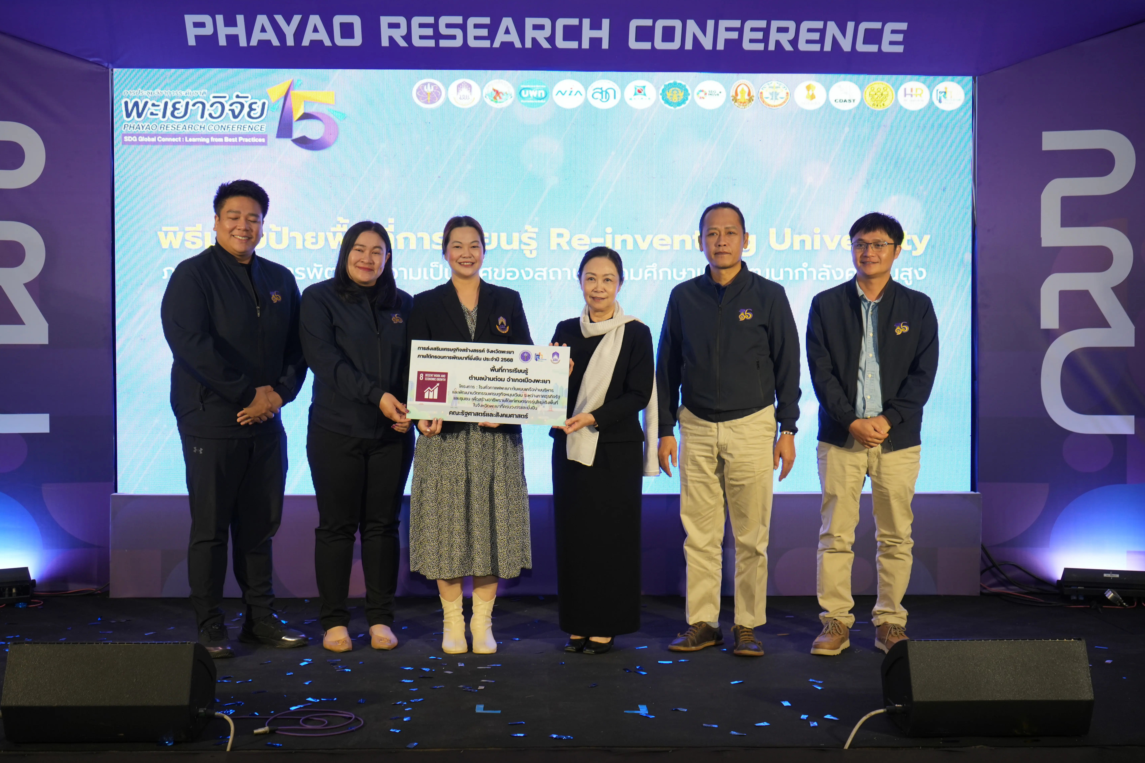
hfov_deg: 45.4
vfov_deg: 31.2
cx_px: 569
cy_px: 384
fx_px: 1368
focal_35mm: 43
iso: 800
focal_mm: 42
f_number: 5.6
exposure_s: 1/125
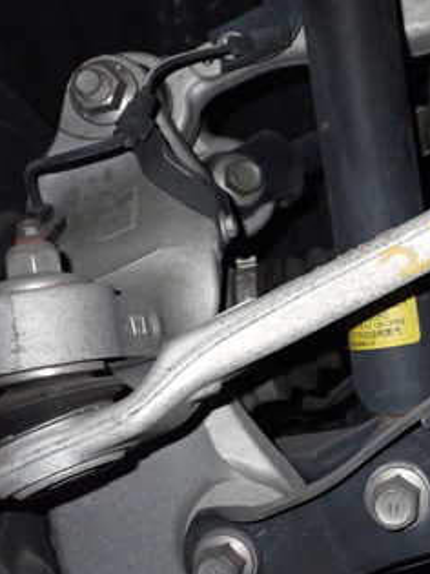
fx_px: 1011
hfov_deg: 22.0
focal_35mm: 61
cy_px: 217
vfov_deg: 31.6
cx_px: 528
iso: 500
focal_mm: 5.79
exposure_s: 1/30
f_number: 7.1
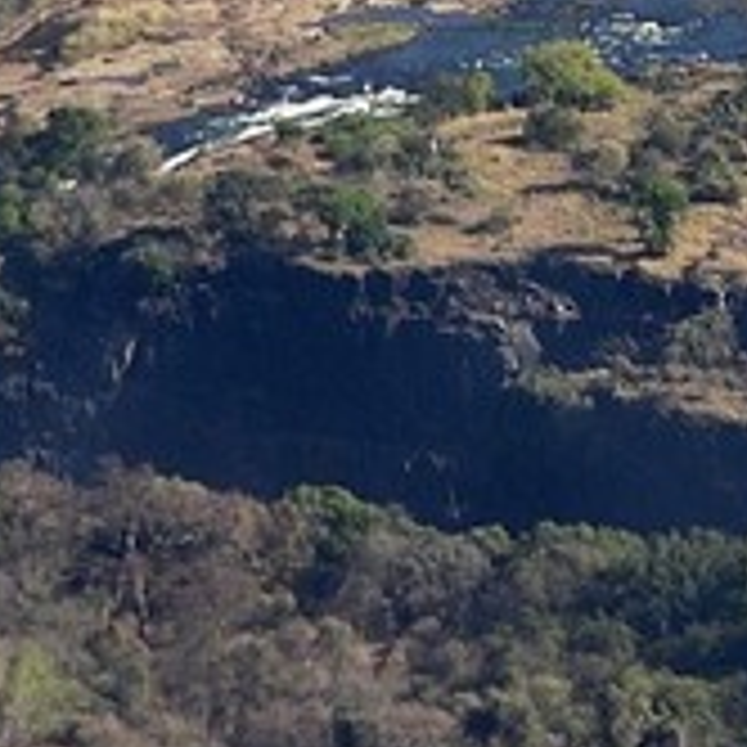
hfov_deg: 2.9
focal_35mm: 573
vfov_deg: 3.0
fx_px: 13990
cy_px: -792
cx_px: 3388
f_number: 9
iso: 400
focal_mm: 70
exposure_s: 1/800
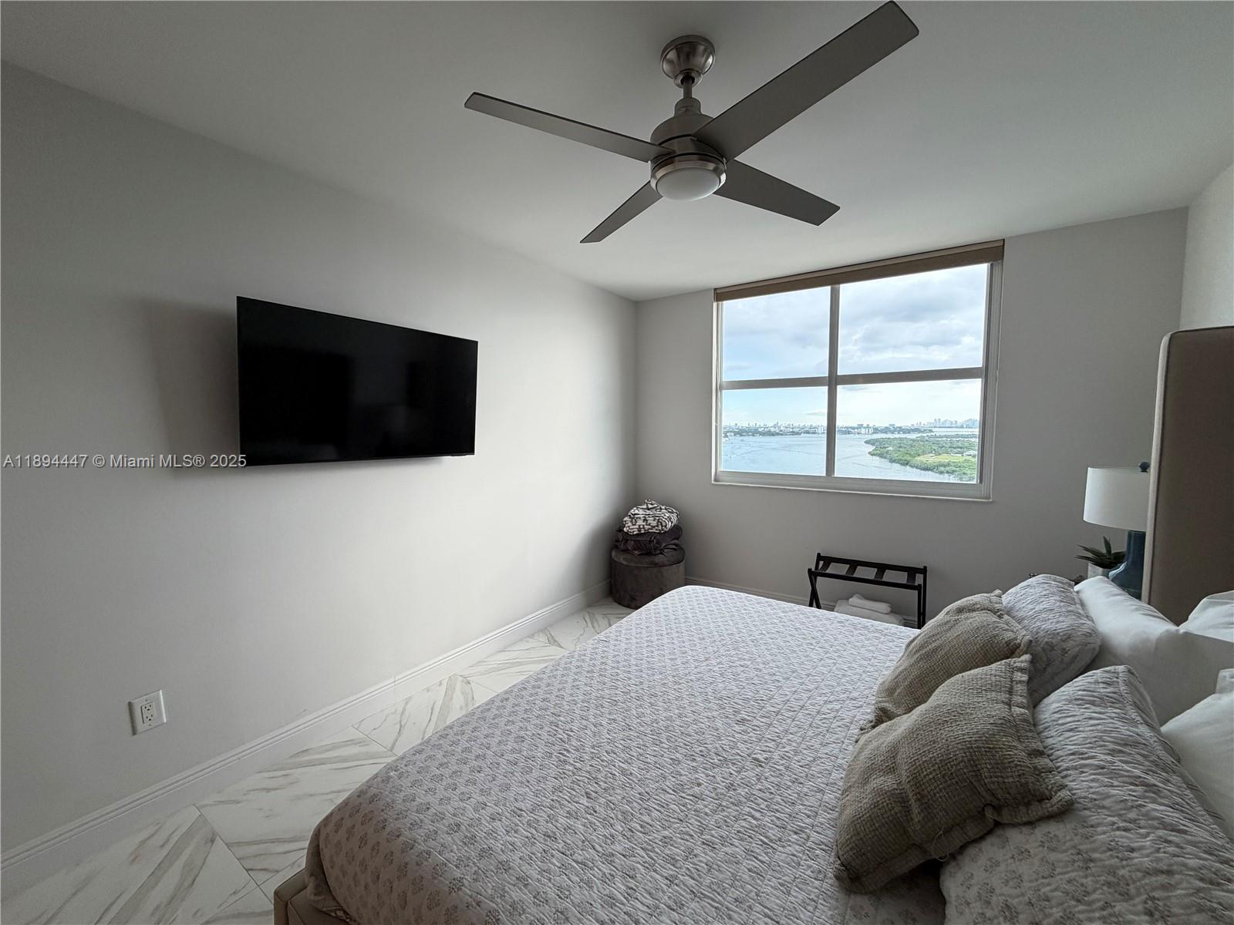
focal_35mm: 14
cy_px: 462
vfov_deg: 85.7
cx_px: 617
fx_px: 499
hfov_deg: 102.1
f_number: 2.2
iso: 64
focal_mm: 2.22
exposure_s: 1/120
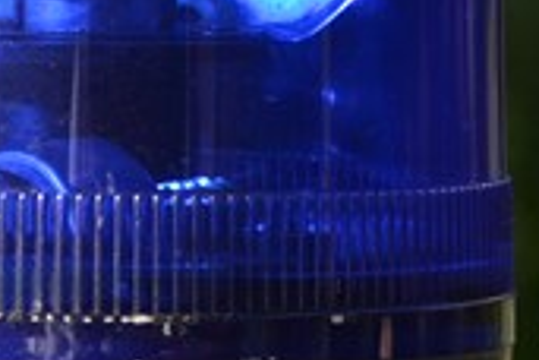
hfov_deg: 4.2
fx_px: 7336
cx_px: 110
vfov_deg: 2.8
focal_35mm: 490
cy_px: -99
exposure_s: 1/500
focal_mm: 70
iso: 220
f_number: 5.6
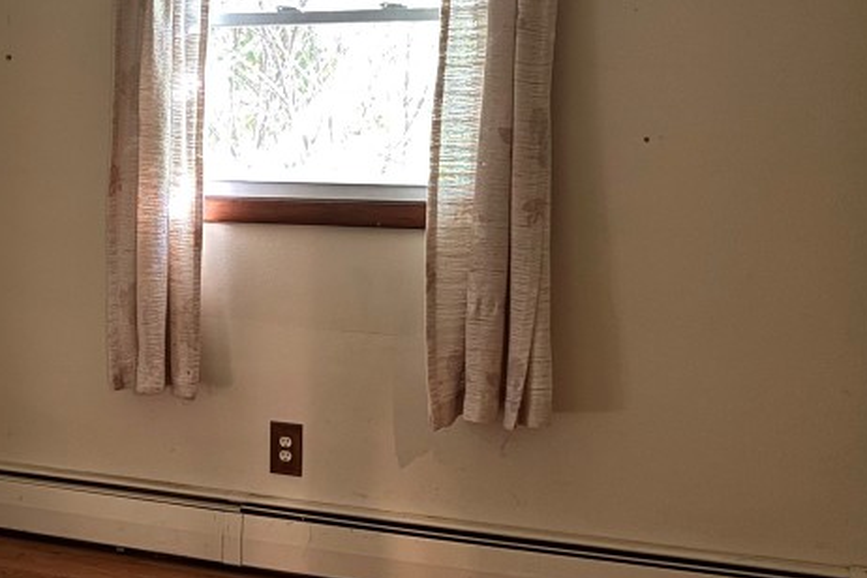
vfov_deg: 22.6
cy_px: 285
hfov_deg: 31.6
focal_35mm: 60
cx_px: 68
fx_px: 1445
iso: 500
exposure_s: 1/9
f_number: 1.6
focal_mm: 5.96
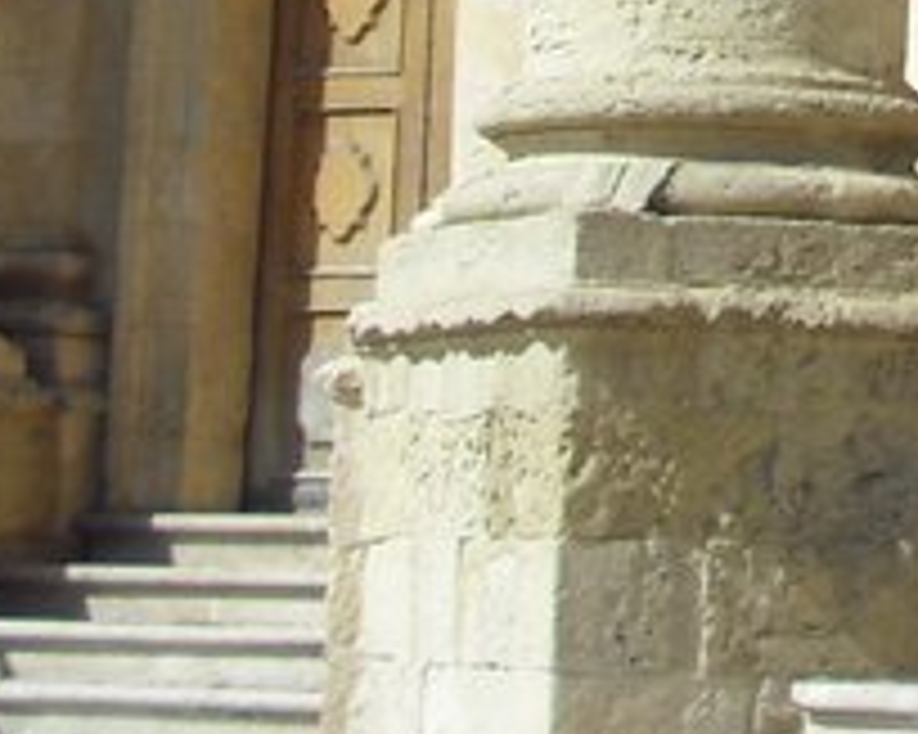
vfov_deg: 7.9
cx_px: 1732
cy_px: -856
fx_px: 5051
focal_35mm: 186
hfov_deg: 9.8
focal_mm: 6.2
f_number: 8
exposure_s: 1/250
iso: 100
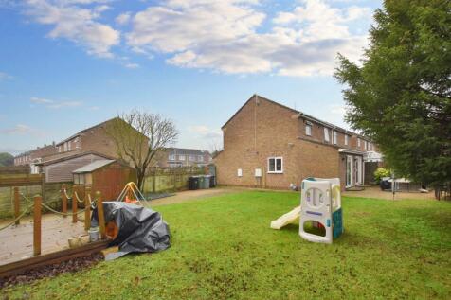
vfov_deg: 72.0
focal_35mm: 16
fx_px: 207
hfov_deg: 95.0
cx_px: 226
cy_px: 150
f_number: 5
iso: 140
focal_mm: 11
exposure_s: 1/200
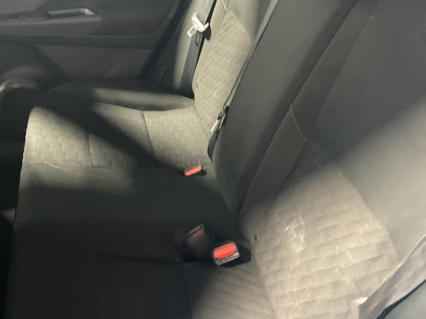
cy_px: 178
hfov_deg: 45.7
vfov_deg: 35.1
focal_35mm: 41
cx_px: 189
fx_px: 504
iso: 500
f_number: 1.8
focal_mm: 3
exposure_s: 1/25
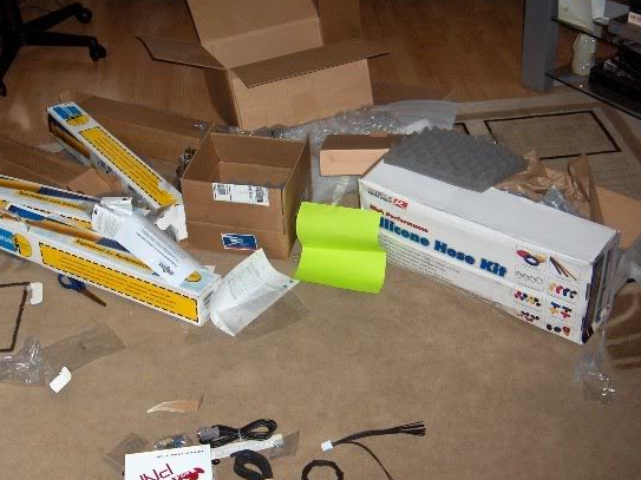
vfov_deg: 31.5
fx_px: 852
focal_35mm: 46
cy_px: 250
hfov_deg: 41.1
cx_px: 267
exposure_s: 1/60
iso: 100
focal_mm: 8
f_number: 2.8
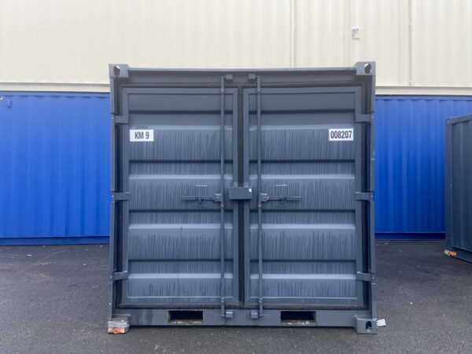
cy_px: 177
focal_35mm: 26
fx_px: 355
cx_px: 236
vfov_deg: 53.1
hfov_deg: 67.3
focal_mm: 4.25
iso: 40
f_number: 1.8
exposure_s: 1/122
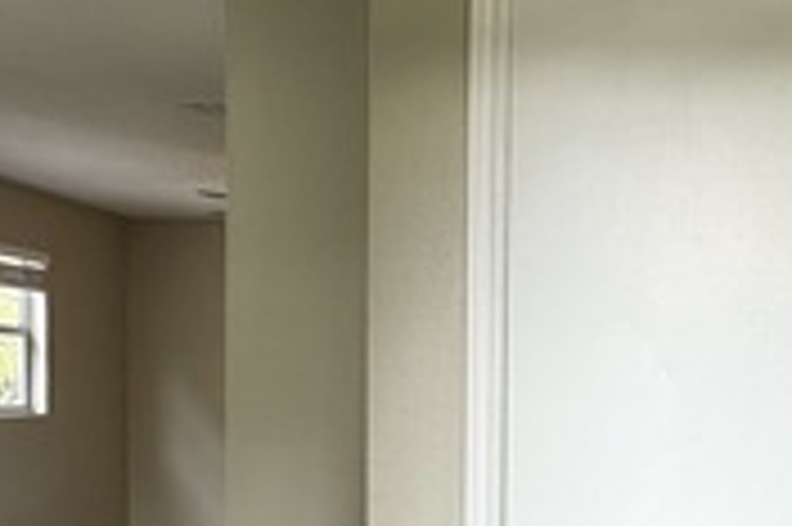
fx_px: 1165
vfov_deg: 24.9
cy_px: 450
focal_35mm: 53
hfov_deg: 35.5
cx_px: 702
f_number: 2.2
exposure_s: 1/120
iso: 40
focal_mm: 2.22
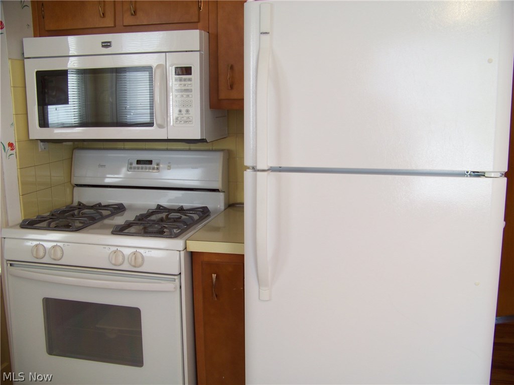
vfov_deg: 39.7
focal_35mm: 36
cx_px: 257
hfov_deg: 51.4
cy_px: 192
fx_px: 535
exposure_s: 1/30
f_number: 2.8
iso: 74
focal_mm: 5.85
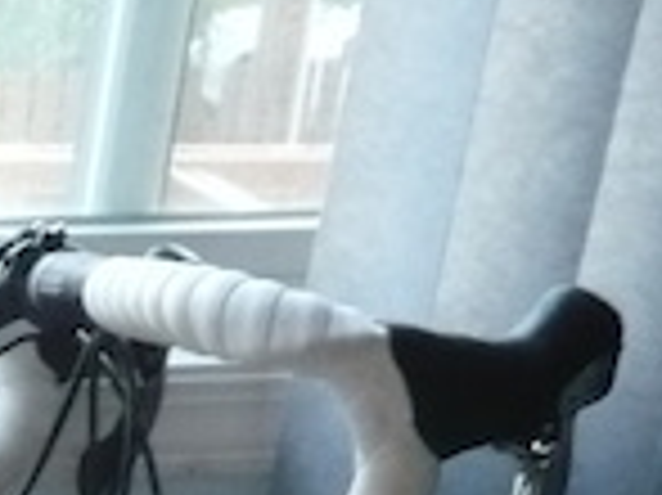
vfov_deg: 7.0
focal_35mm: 201
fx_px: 3841
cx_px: -1004
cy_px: 1170
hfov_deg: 8.8
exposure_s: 1/30
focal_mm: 6.1
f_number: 2.8
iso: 250
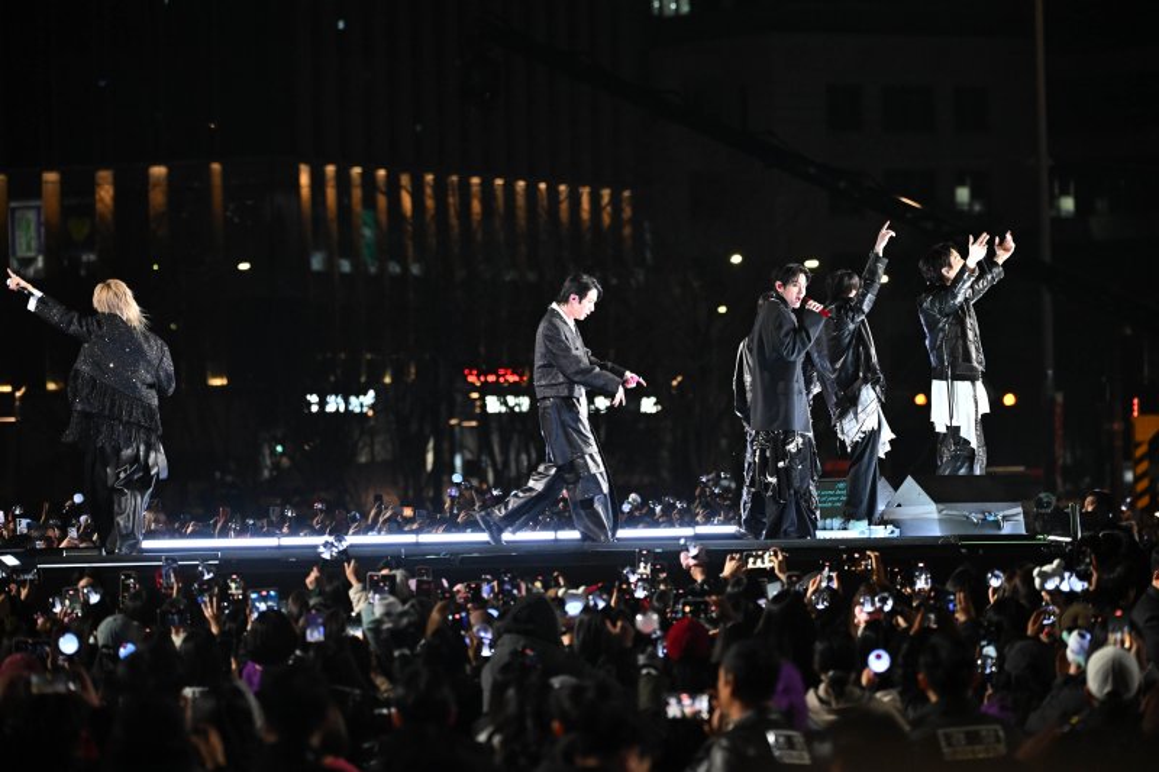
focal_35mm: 195
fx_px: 6276
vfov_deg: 7.0
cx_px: 580
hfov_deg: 10.6
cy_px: 386
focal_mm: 195
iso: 5600
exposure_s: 1/320
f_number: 4
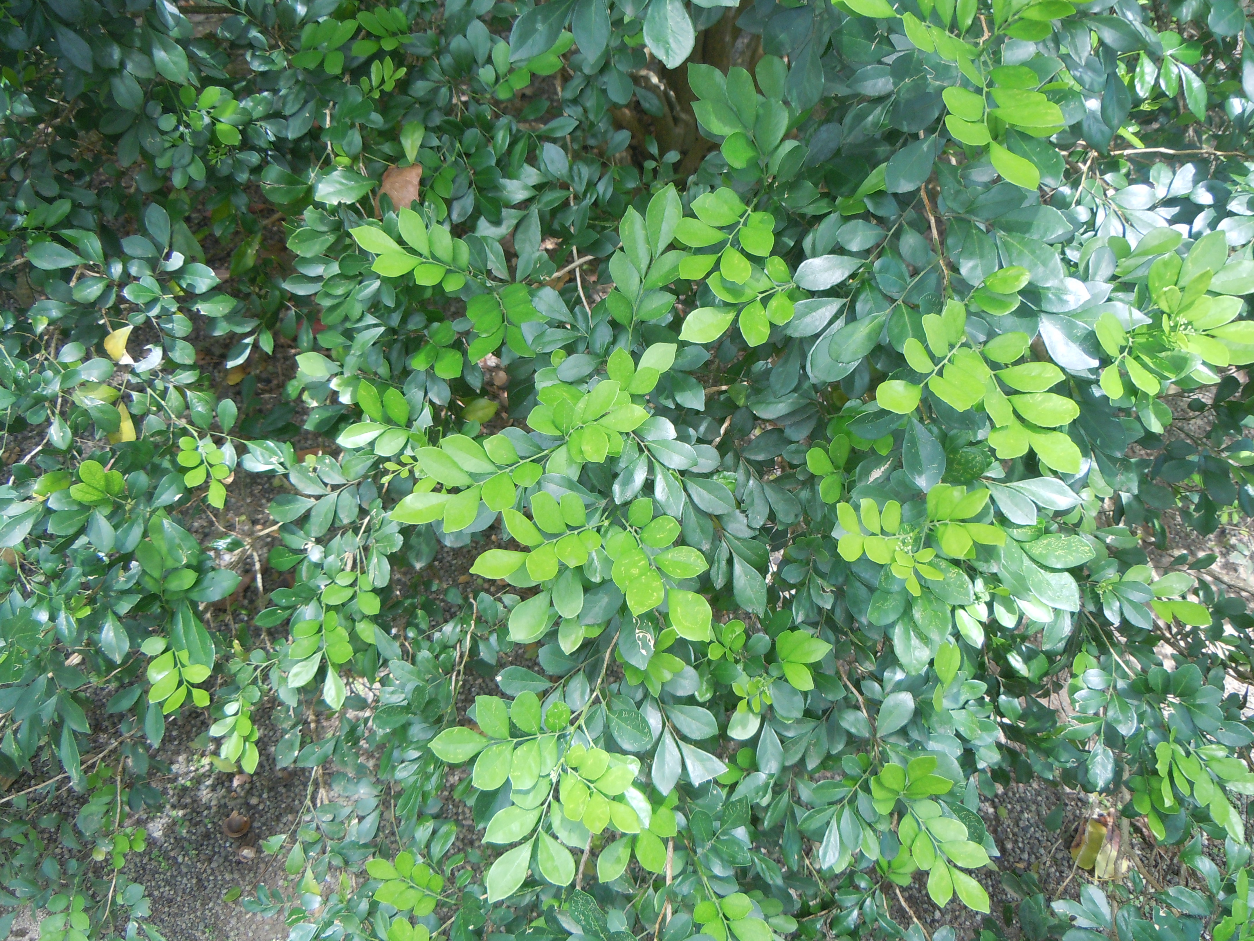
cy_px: 470
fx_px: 1087
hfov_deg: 60.0
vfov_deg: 46.8
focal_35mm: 30
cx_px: 627
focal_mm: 5.4
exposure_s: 1/60
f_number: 3.5
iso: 125
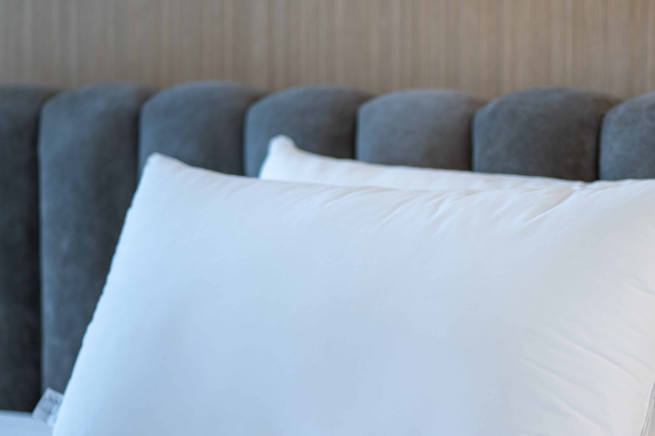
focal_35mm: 147
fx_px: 2674
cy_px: 288
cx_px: 508
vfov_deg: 9.3
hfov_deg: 13.9
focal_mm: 85
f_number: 1.8
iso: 125
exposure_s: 1/400
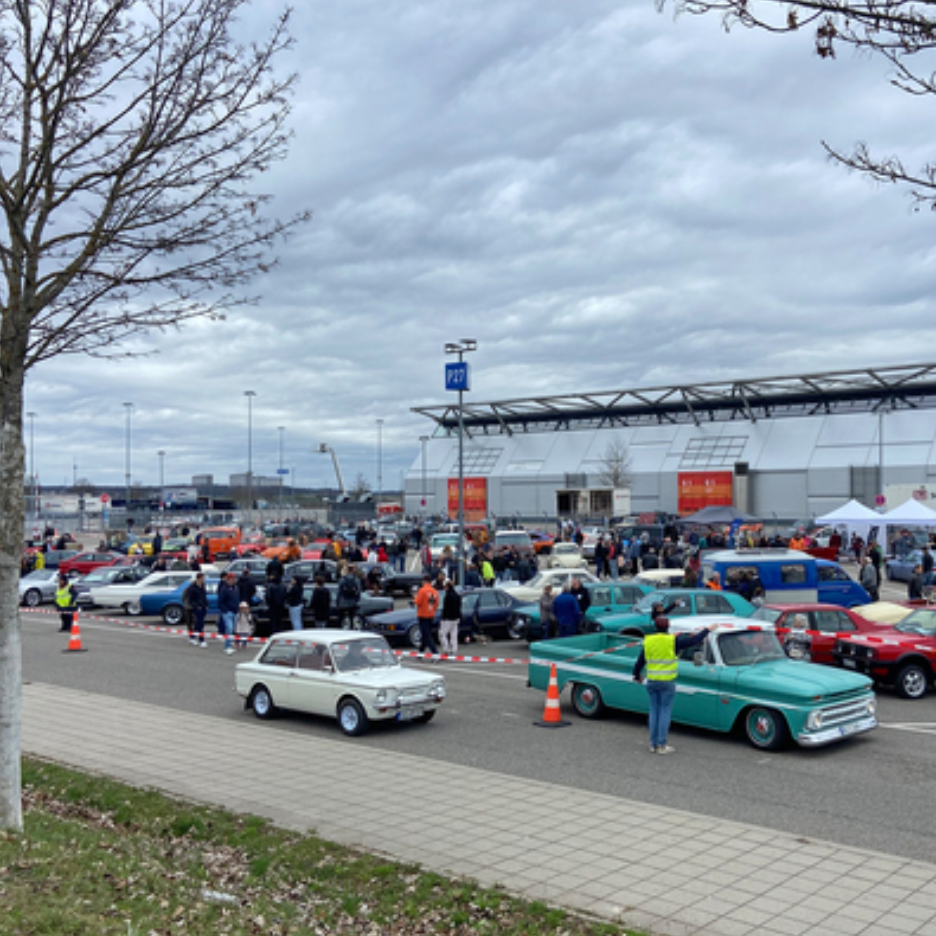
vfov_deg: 52.5
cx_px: 508
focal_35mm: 31
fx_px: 948
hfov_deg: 52.5
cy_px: 472
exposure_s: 1/2625
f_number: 1.8
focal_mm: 4.25
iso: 32
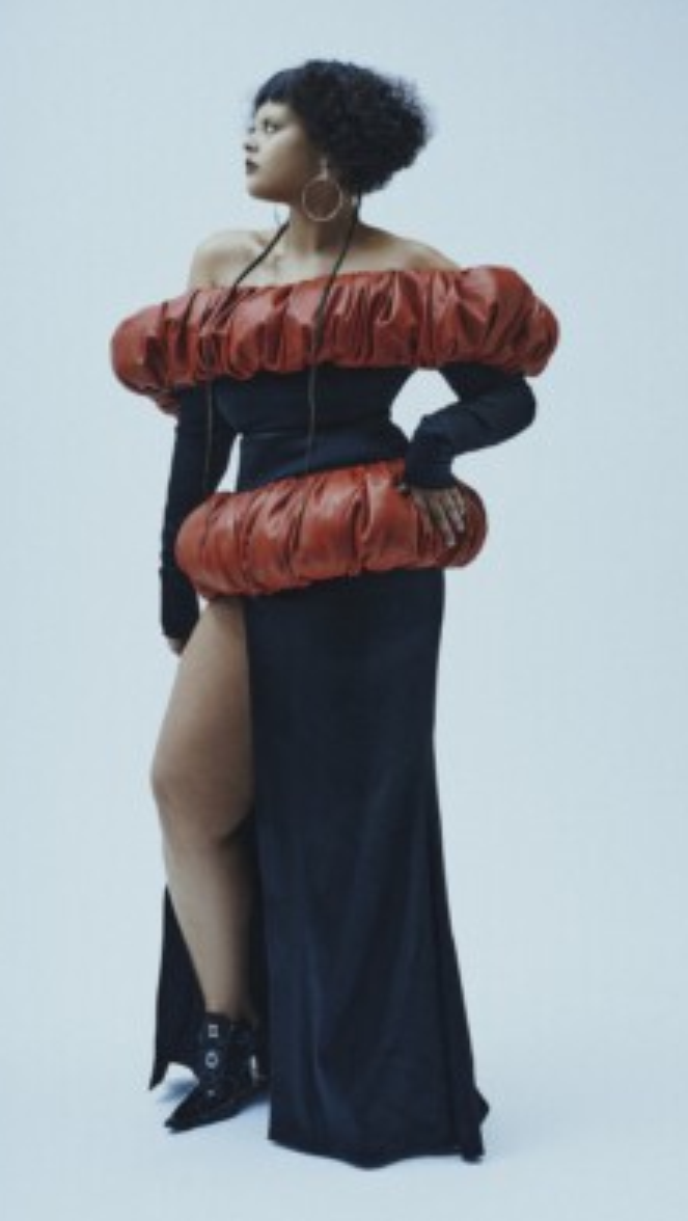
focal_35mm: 53
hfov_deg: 22.7
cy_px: 615
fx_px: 1716
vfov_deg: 39.1
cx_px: 319
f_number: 10
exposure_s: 1/200
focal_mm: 50
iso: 320
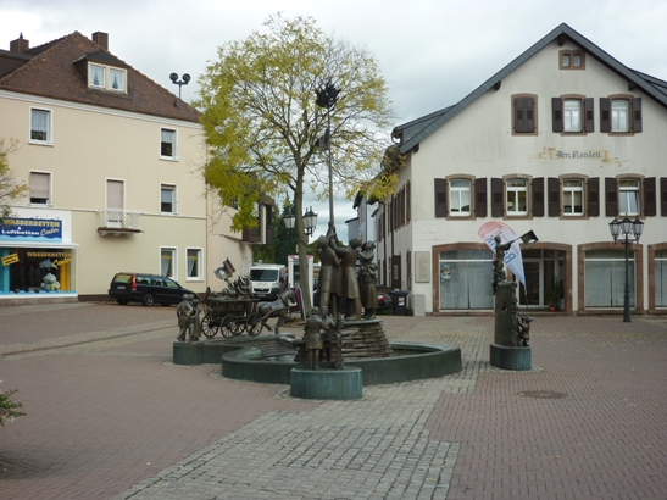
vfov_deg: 32.2
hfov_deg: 42.1
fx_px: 867
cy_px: 250
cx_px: 334
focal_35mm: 45
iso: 80
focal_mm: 7.4
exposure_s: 1/500
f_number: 3.1
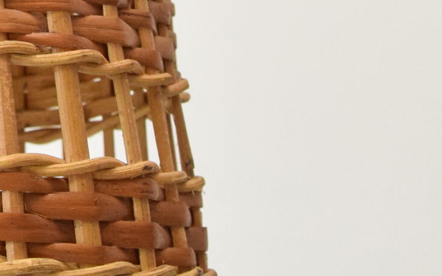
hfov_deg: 14.6
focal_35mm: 136
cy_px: -107
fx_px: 1638
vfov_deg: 9.4
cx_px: -156
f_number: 7.1
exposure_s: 1/200
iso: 1600
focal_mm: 22
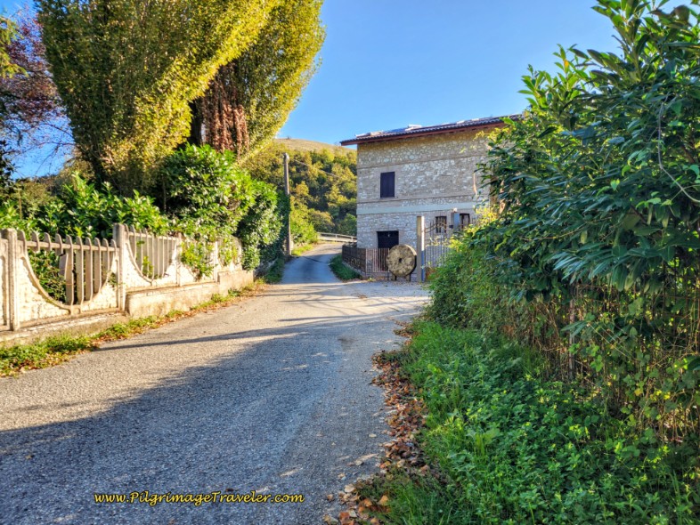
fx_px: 465
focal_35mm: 23
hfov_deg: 73.9
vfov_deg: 58.9
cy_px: 262
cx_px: 350
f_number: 1.8
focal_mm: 6.4
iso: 12
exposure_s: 1/251
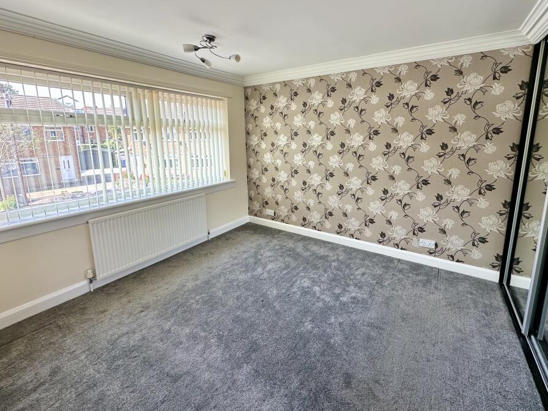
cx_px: 284
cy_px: 180
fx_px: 253
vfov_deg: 77.8
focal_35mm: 16
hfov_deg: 94.5
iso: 40
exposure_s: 1/102
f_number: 2.2
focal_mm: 2.22
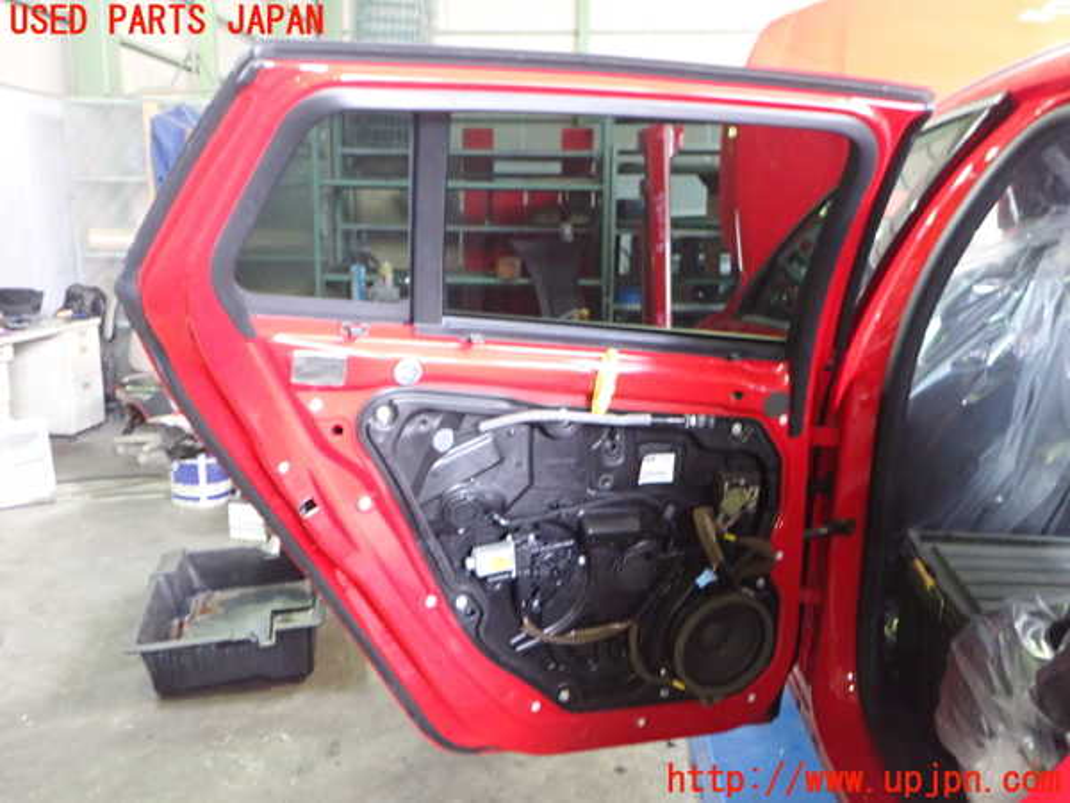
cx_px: 535
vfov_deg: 46.8
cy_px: 402
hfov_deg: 60.0
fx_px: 927
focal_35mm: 30
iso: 800
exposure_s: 1/30
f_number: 2.3
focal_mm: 5.4
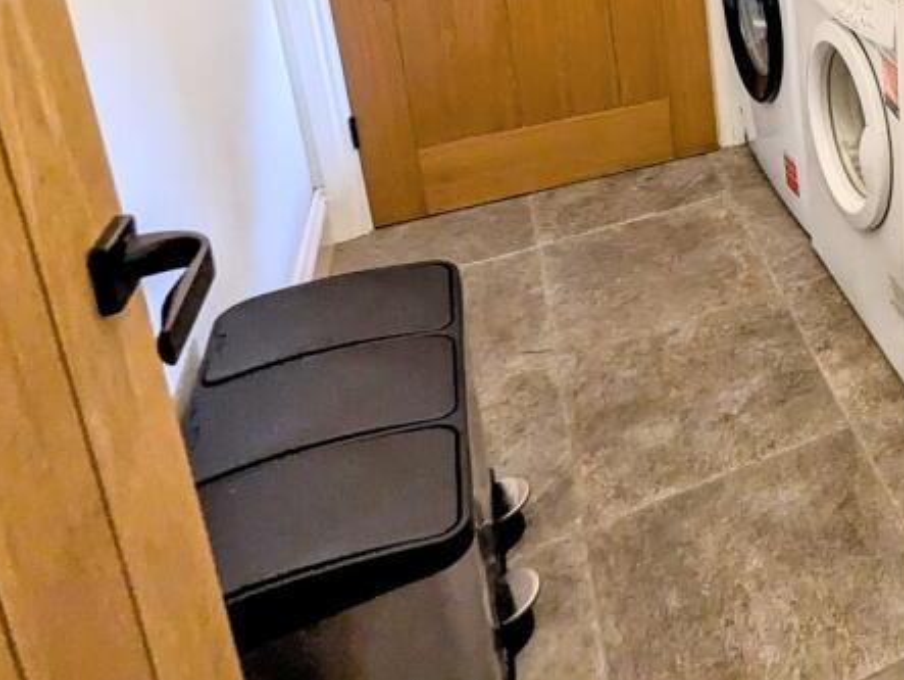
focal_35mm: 37
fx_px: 967
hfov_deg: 39.4
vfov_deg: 32.9
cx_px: 1028
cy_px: -101
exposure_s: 1/51
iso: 251
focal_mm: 2.35
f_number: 2.2
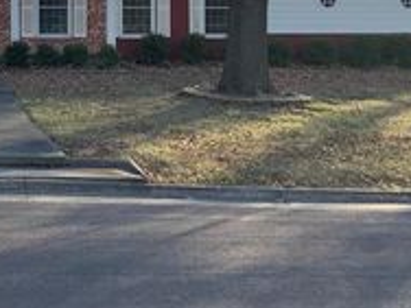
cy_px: 19
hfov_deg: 24.5
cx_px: 35
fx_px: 914
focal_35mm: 77
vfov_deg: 18.7
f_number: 1.8
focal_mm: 3
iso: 16
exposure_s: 1/674
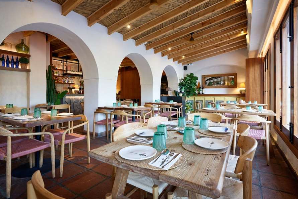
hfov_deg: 90.0
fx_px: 149
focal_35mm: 18
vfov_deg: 67.3
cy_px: 92
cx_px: 151
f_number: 8
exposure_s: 1/3
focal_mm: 16
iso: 200
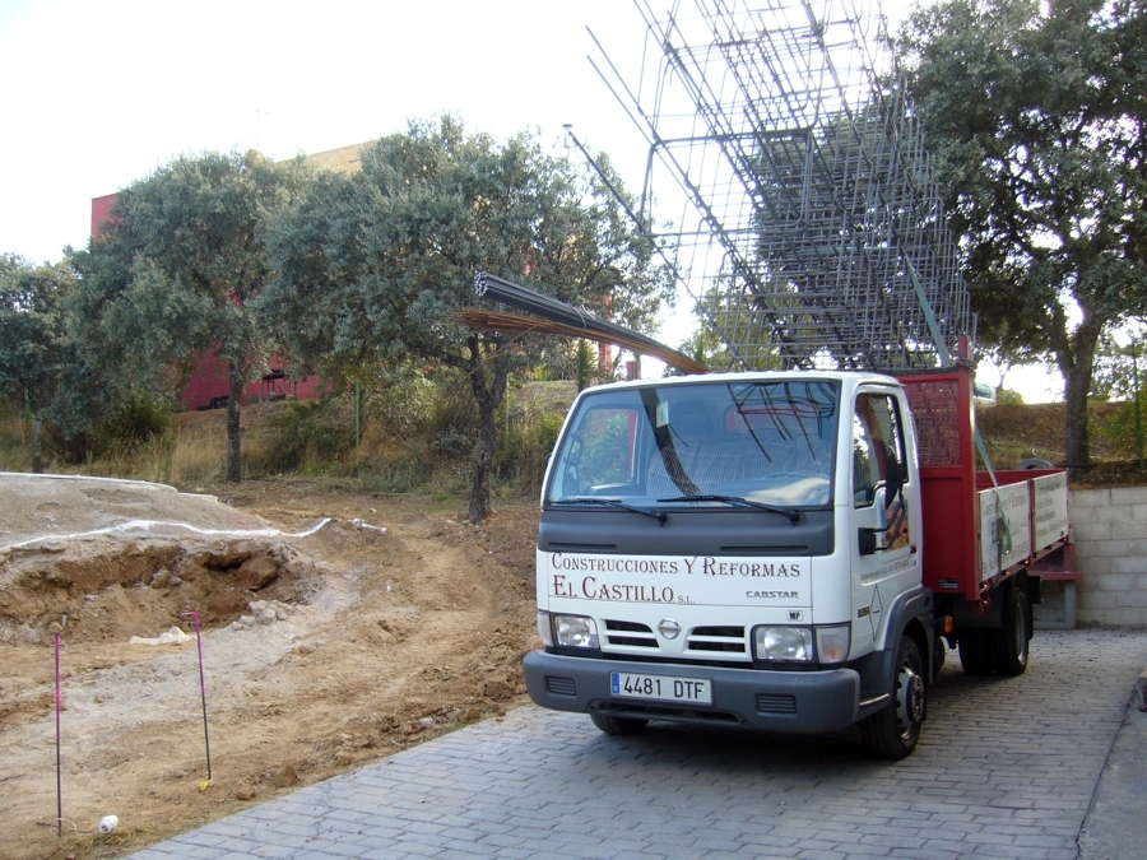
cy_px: 430
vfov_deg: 40.7
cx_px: 574
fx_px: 1160
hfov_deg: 52.6
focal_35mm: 35
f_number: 2.8
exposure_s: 1/80
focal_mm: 5.8
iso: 80
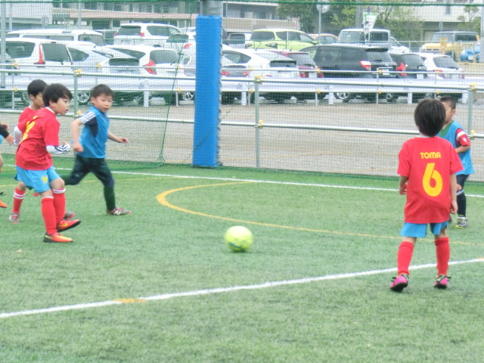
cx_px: 242
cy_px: 182
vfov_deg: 12.0
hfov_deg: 15.9
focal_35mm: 124
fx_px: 1734
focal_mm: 22.1
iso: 800
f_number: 5.7
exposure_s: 1/200
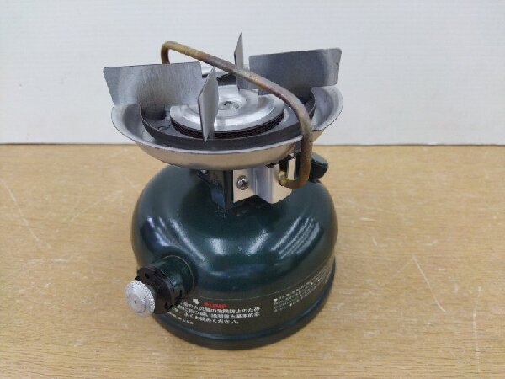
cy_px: 190
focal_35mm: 27
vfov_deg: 51.4
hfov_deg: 65.3
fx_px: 394
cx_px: 252
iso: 478
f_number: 1.79
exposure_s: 1/400
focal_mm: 4.71
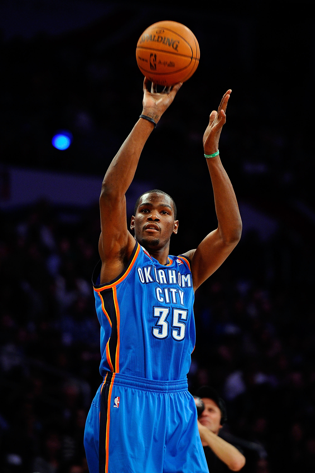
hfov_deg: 6.9
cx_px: 158
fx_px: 2627
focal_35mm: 200
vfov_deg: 10.3
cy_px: 236
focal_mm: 200
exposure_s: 1/800
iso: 2500
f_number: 2.8
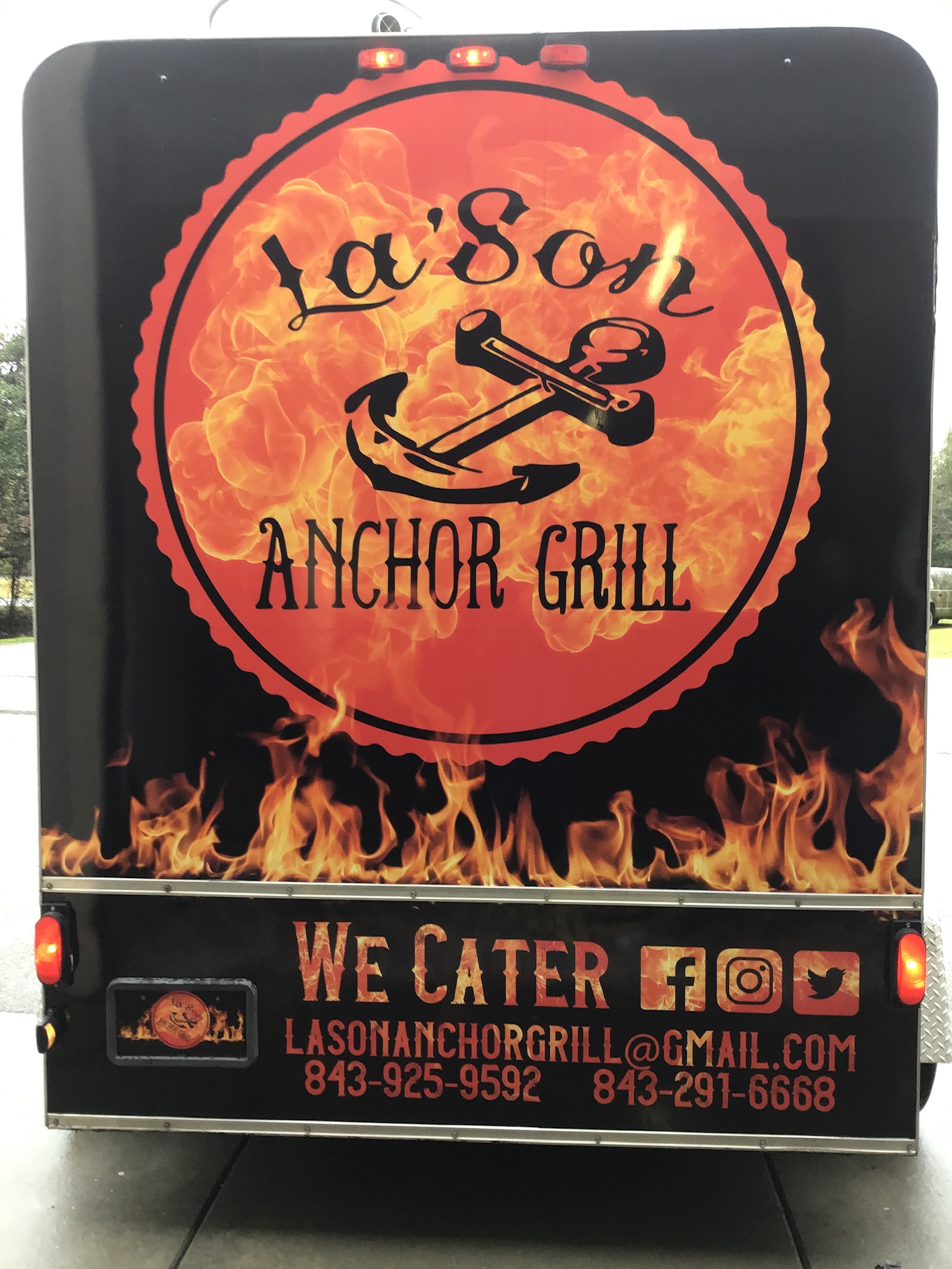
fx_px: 1137
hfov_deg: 45.4
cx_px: 476
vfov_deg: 58.4
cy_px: 634
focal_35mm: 31
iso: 80
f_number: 2.4
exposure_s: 1/30
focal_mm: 3.3
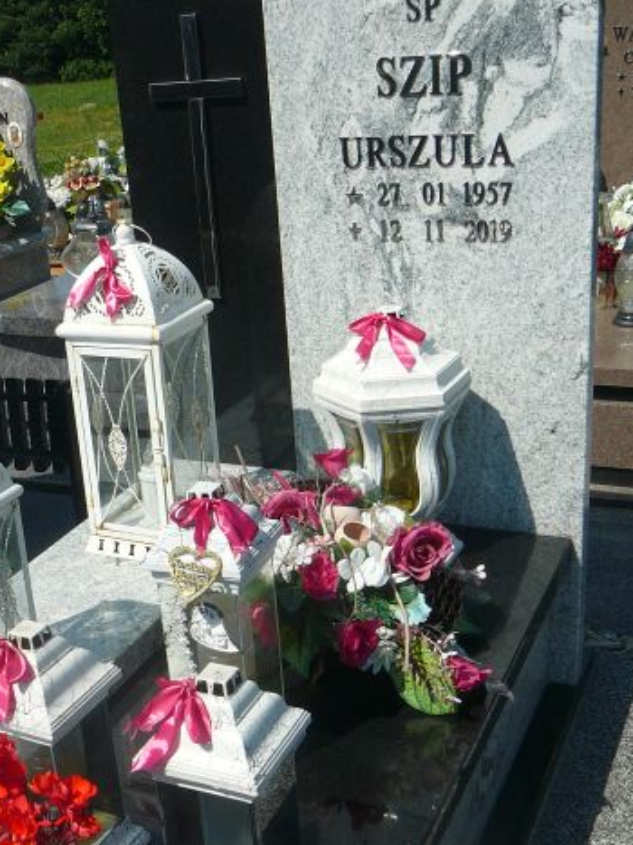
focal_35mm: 48
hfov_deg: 30.0
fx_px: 1171
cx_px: 210
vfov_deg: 39.5
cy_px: 512
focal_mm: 5.2
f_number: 5
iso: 80
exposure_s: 1/640
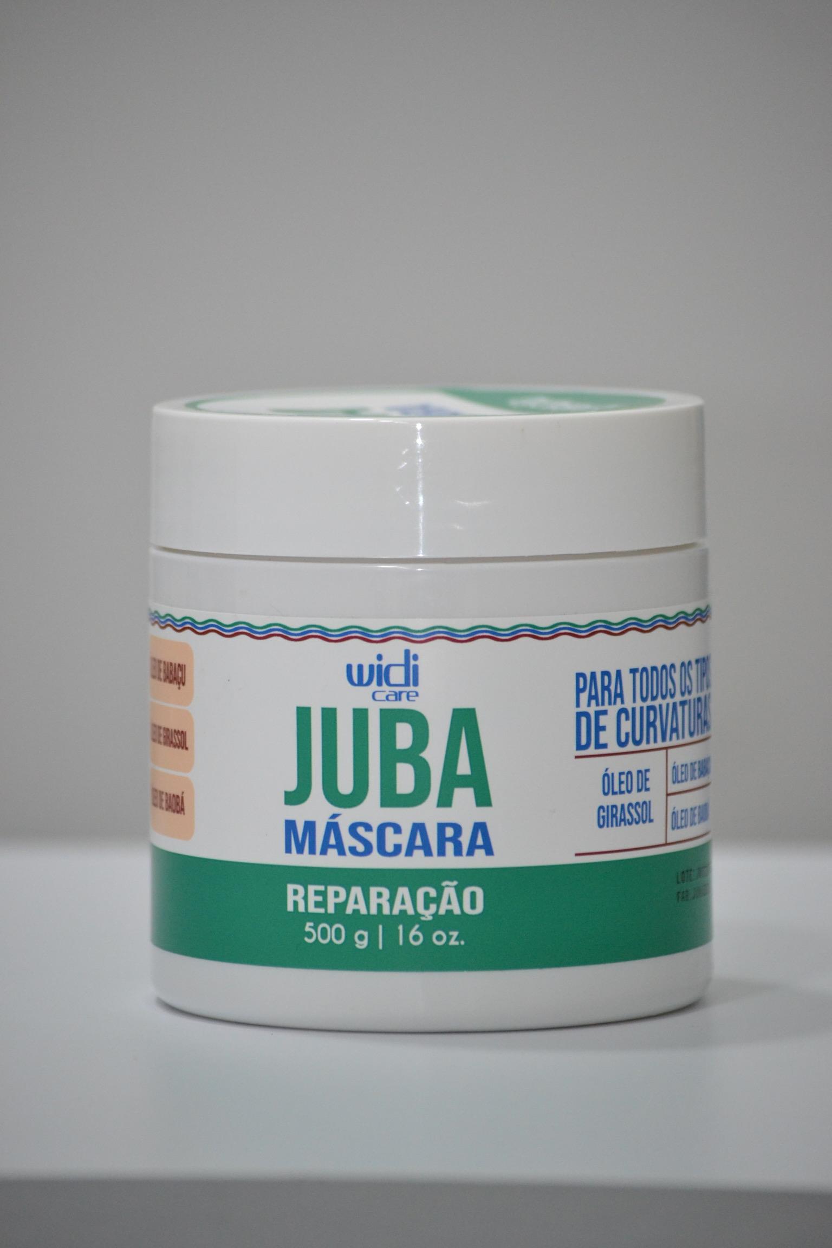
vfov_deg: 11.4
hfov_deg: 7.6
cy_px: 624
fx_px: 6240
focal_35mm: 180
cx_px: 416
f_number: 5
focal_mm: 120
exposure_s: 1/200
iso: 1600
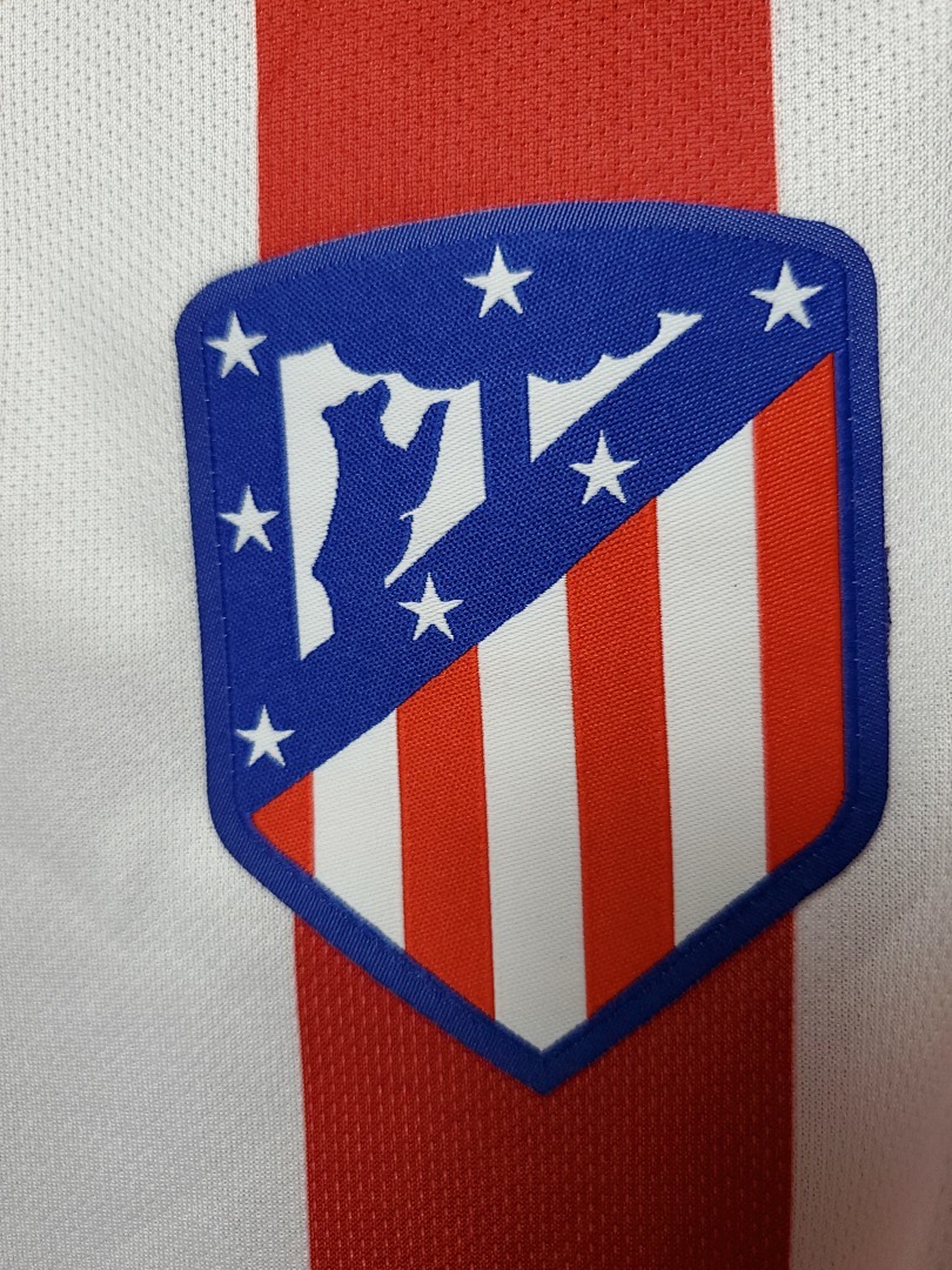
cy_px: 635
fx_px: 953
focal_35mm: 26
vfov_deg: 67.3
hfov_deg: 53.1
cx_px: 476
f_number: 1.5
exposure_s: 1/50
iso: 125
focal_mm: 4.3
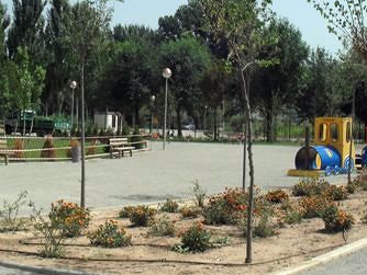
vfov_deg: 21.7
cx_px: 211
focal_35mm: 67
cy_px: 62
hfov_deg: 28.9
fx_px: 711
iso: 100
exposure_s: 1/350
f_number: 8.4
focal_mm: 6.3
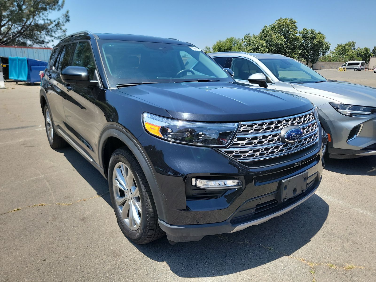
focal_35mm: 24
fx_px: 261
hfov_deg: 71.6
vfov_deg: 56.8
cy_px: 141
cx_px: 188
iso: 50
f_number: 1.8
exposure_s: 1/487
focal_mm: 6.7
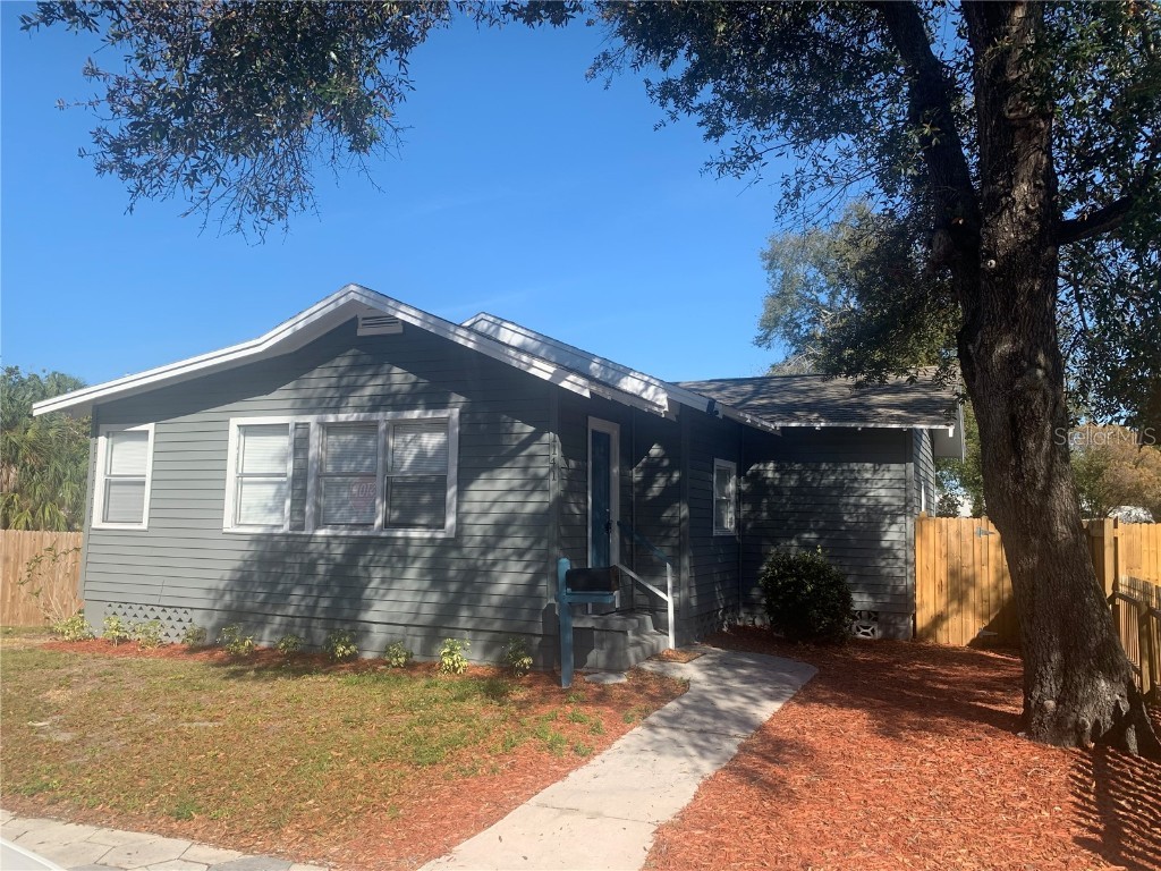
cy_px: 436
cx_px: 580
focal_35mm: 26
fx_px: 872
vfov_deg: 53.1
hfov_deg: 67.3
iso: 25
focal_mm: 4.25
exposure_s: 1/1689
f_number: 1.8
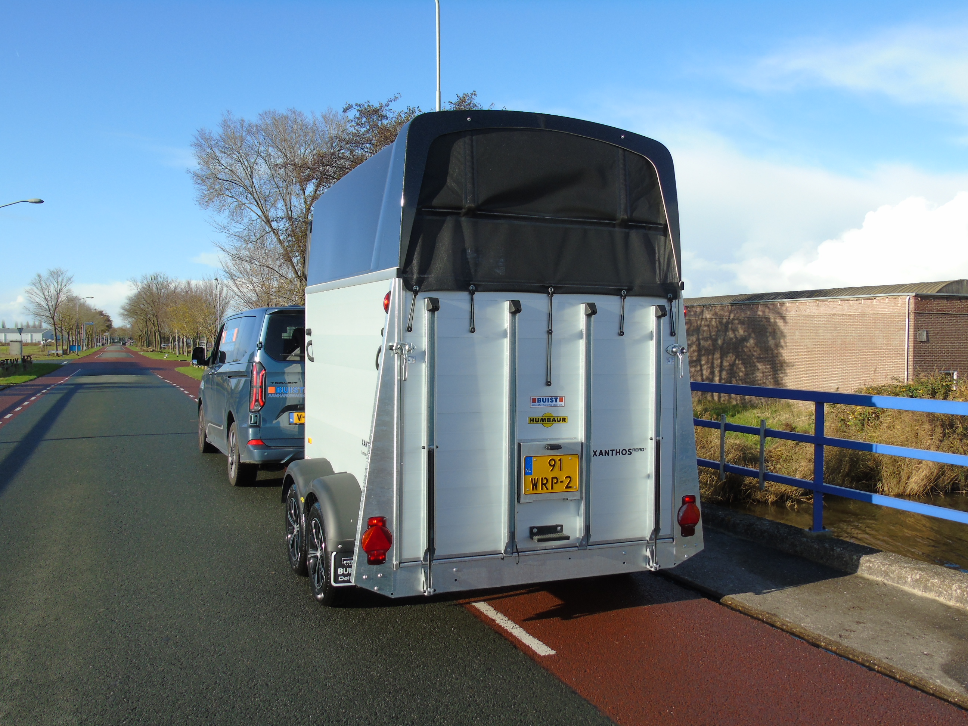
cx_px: 484
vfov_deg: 48.2
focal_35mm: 29
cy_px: 363
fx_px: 811
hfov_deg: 61.7
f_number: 3.6
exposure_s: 1/500
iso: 80
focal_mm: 5.2
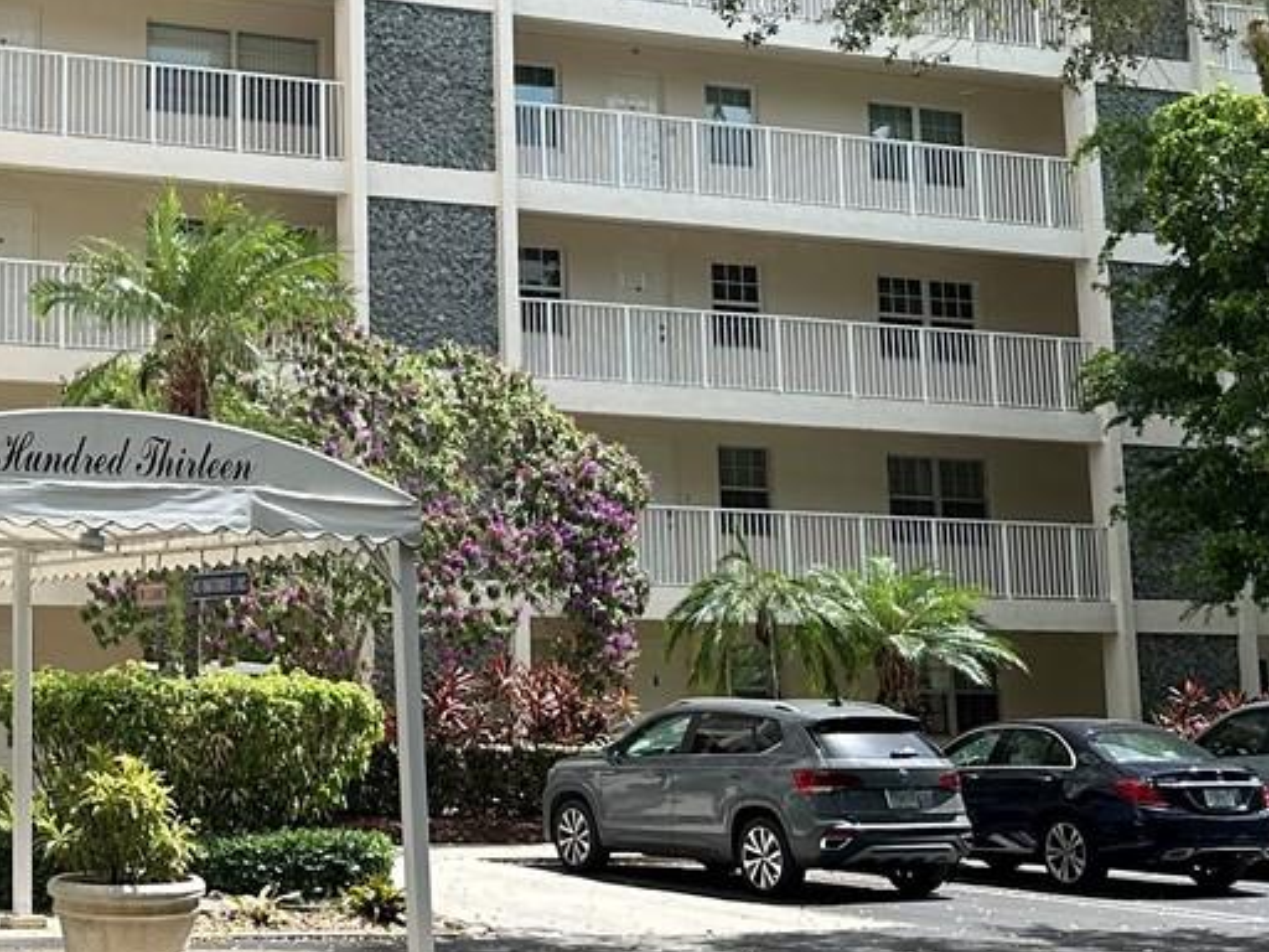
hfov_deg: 25.1
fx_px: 2749
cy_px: 114
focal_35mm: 75
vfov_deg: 19.3
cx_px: 107
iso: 80
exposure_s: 1/2591
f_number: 1.78
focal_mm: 6.86
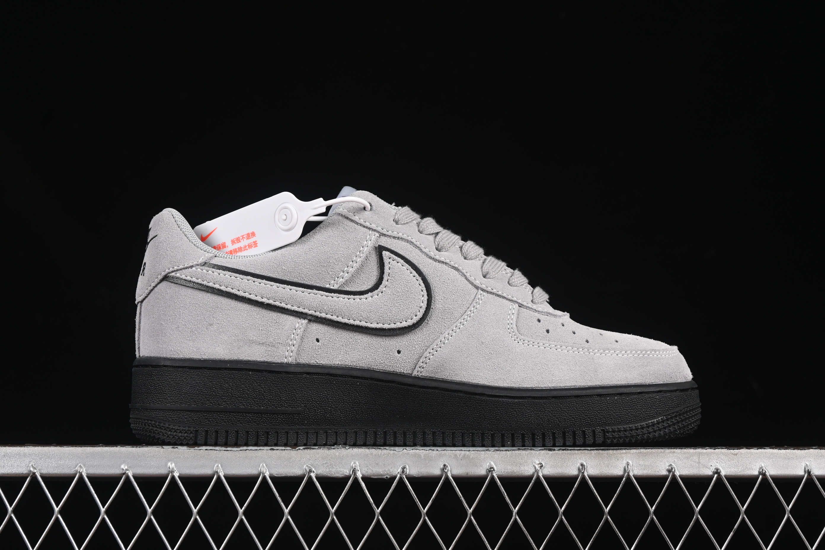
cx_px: 412
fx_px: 1719
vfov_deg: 18.2
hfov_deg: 27.0
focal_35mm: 75
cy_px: 275
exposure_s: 1/80
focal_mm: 50
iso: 160
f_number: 7.1
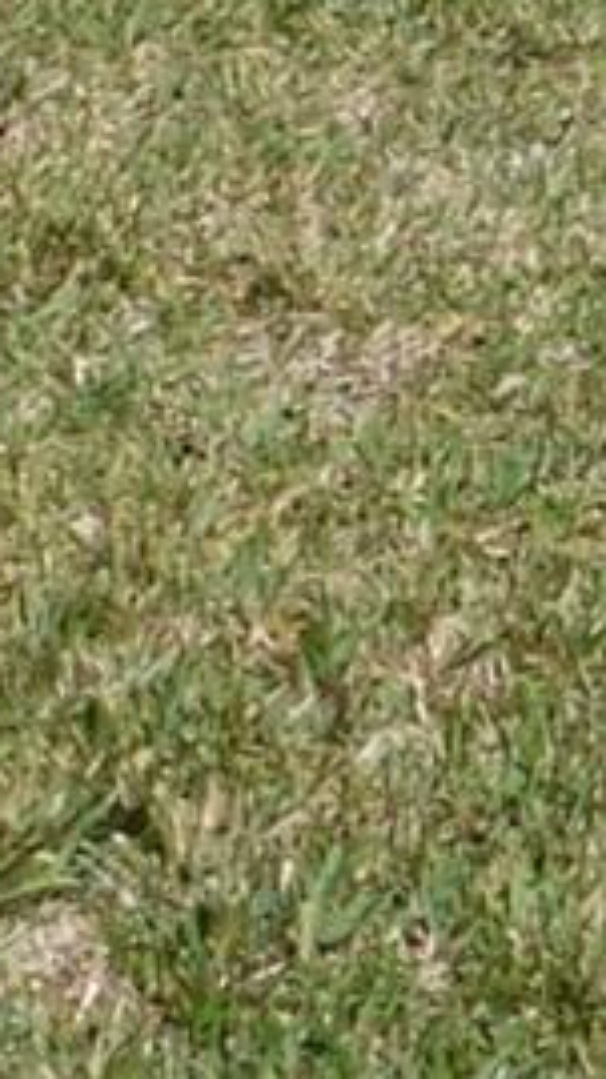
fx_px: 8555
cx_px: 2003
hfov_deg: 3.9
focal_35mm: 299
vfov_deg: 6.9
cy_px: -1420
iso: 125
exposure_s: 1/500
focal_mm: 6.3
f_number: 7
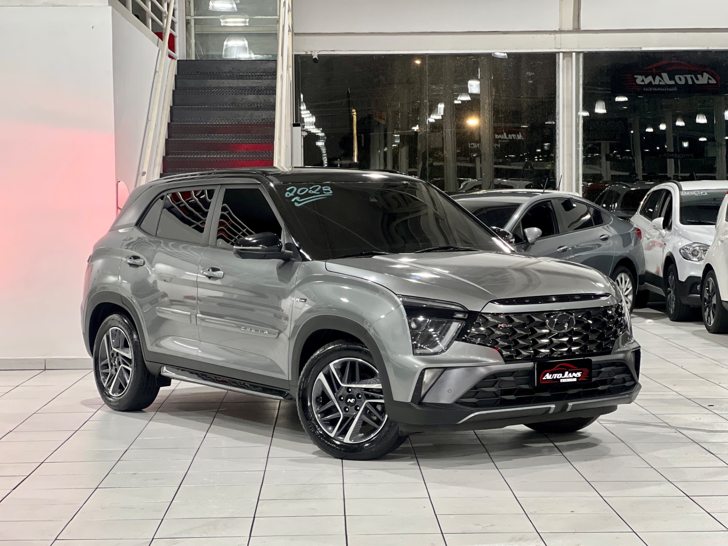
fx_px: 1619
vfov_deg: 19.1
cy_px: 273
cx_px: 364
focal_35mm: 77
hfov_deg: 25.3
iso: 400
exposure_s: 1/30
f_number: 2.8
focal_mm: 9
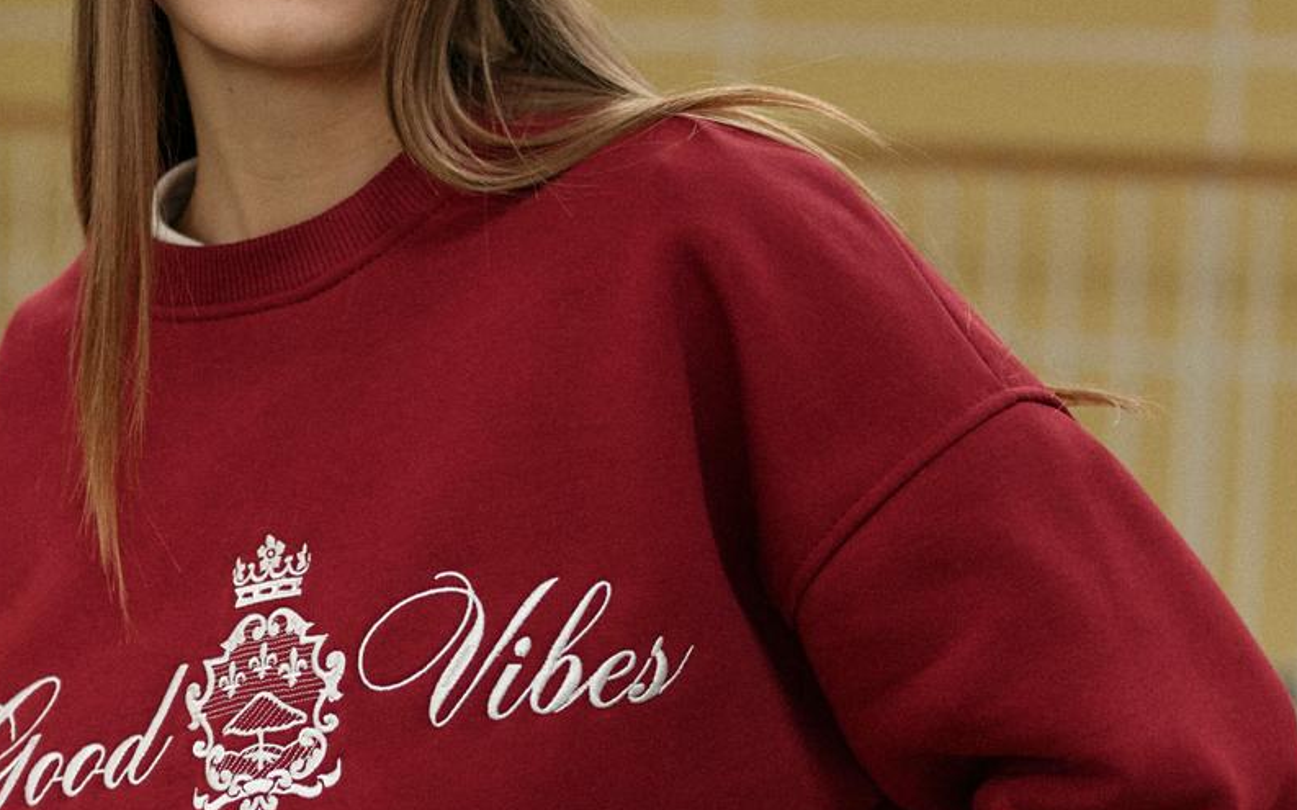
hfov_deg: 22.9
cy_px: 682
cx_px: 418
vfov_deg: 14.4
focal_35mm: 90
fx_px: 3180
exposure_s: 1/400
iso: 1600
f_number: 1.8
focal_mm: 35
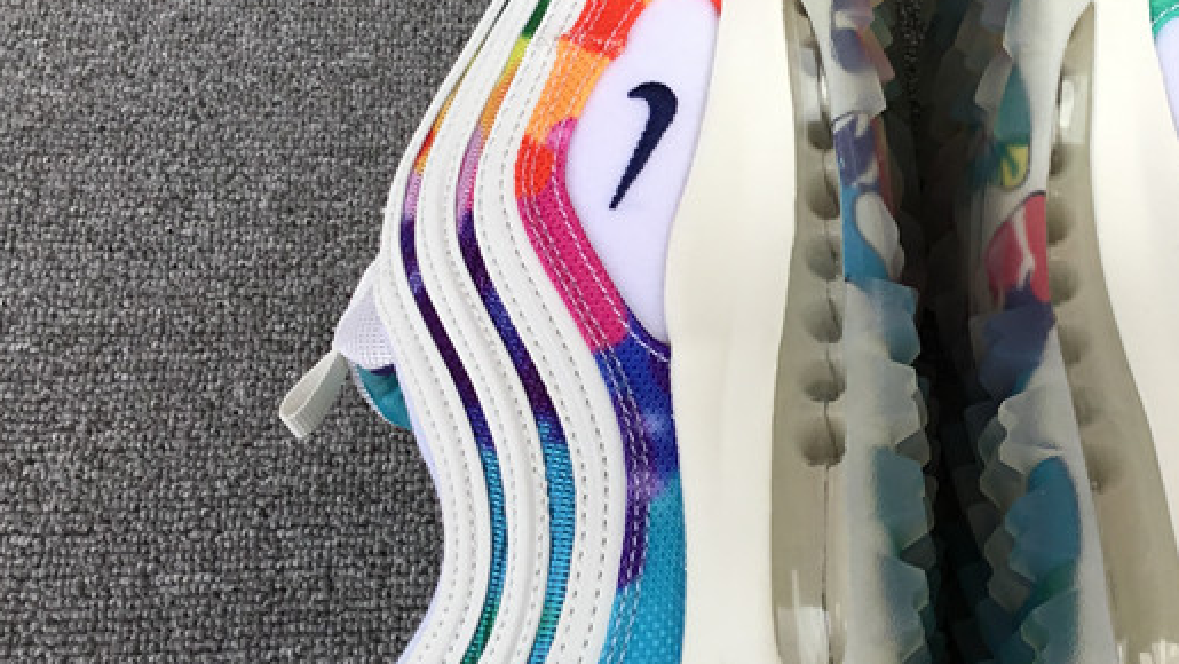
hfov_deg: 34.8
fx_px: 1845
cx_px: 852
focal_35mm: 59
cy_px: 226
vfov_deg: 20.3
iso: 25
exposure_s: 1/319
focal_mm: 3.3
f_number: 2.4
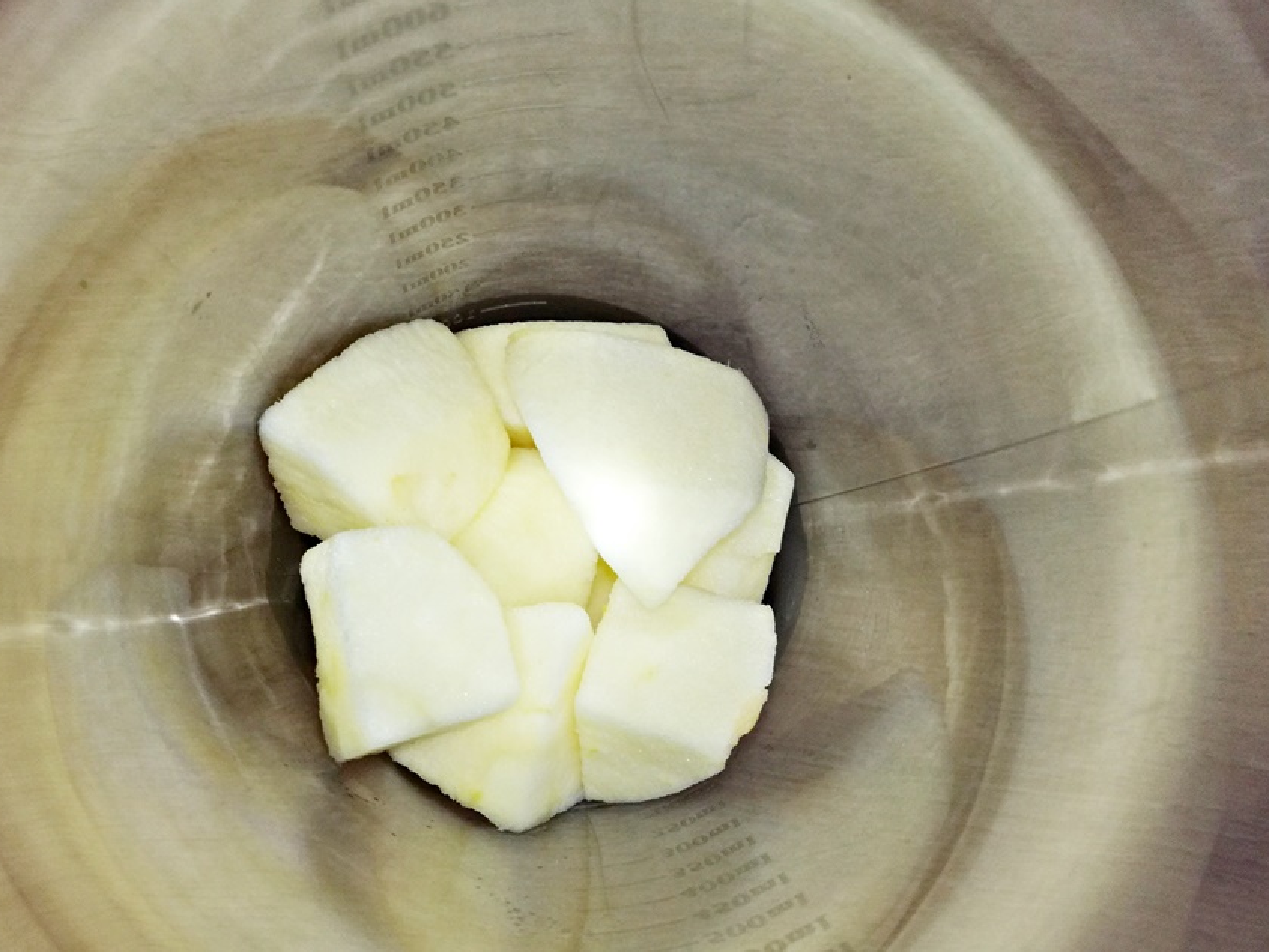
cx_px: 537
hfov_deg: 56.6
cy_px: 507
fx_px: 1173
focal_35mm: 32
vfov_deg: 44.1
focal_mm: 3.79
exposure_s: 1/100
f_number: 2
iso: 80
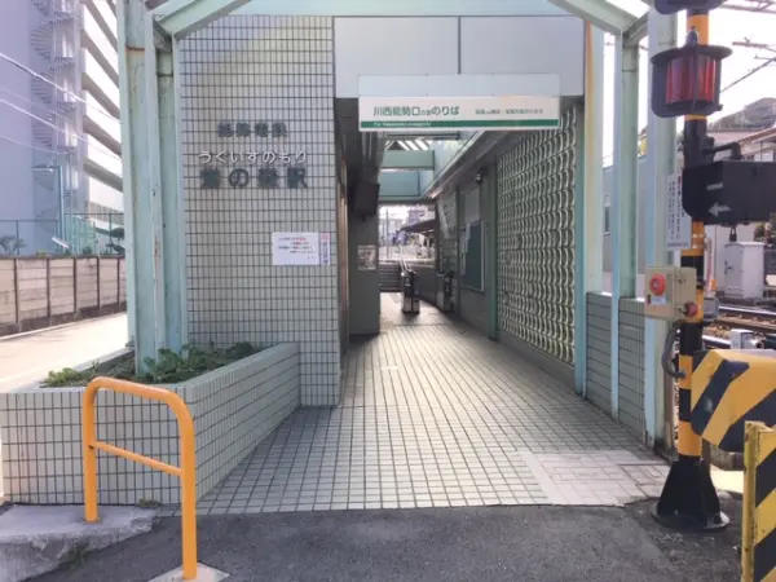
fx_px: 650
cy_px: 291
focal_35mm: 29
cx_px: 388
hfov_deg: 61.7
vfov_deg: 48.2
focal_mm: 4.15
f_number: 2.2
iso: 25
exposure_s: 1/314
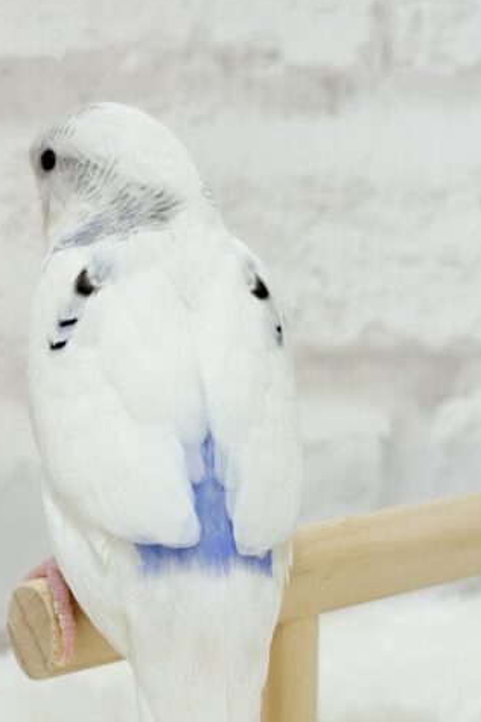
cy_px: 358
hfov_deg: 18.6
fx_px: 1463
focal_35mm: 73
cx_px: 175
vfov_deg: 27.7
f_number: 1.6
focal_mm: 5.96
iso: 32
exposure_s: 1/50
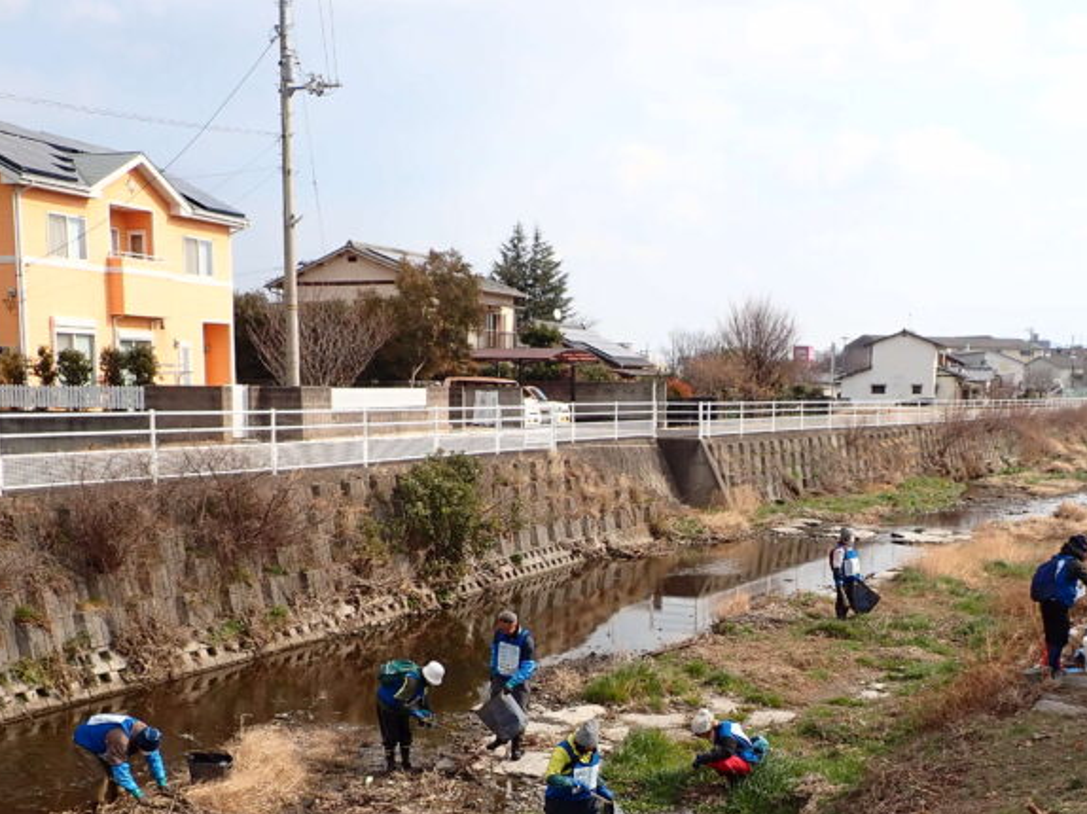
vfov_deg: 30.9
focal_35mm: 46
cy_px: 623
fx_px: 1444
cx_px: 621
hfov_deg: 41.2
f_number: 3.2
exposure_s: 1/1000
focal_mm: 5.4
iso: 100
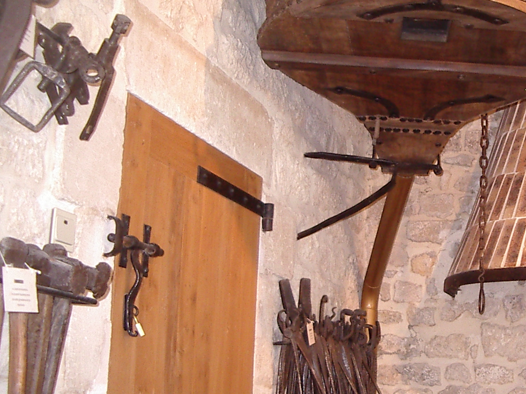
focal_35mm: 66
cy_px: 206
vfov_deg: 22.2
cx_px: 449
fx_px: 1003
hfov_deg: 28.5
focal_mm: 5.8
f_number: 2.6
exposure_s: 1/60
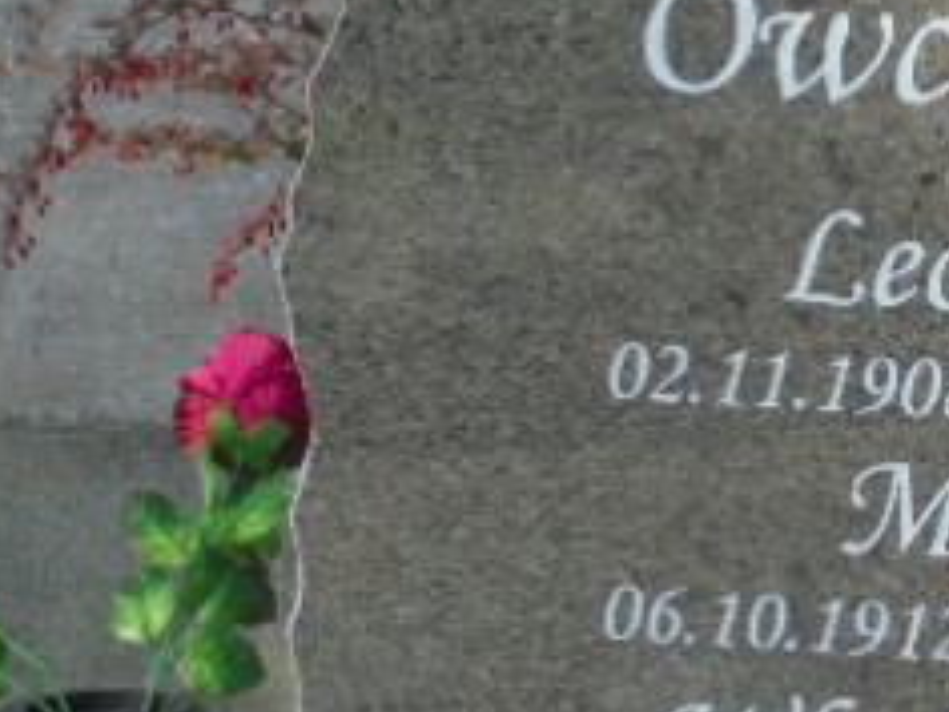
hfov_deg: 18.5
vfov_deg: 14.4
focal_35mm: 103
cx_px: 977
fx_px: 2824
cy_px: 398
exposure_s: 1/250
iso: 100
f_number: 4.2
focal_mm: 6.9
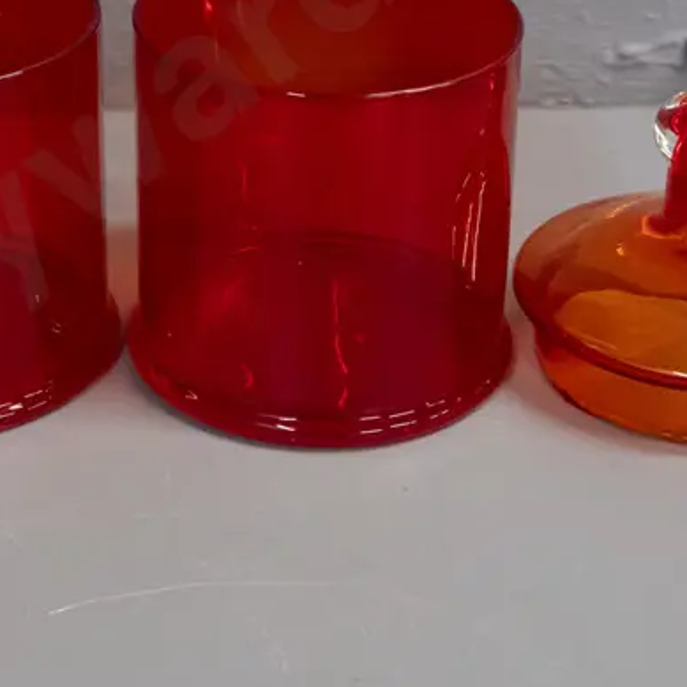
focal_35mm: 93
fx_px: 2088
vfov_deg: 18.5
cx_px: 136
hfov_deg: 18.5
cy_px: 132
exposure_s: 1/160
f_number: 5.6
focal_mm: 20
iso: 3200
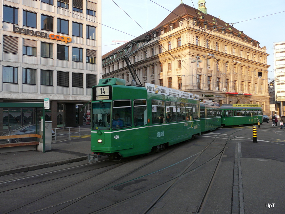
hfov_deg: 63.4
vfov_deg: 49.7
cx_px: 142
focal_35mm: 28
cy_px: 107
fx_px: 231
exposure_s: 1/125
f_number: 3.2
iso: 100
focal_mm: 4.6
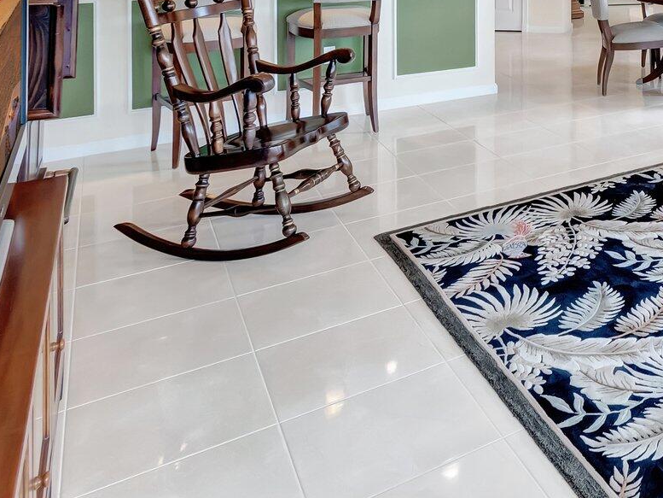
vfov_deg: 32.2
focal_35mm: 38
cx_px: 759
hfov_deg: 38.7
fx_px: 728
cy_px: -80
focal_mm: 10
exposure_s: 1/15
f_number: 8
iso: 1000
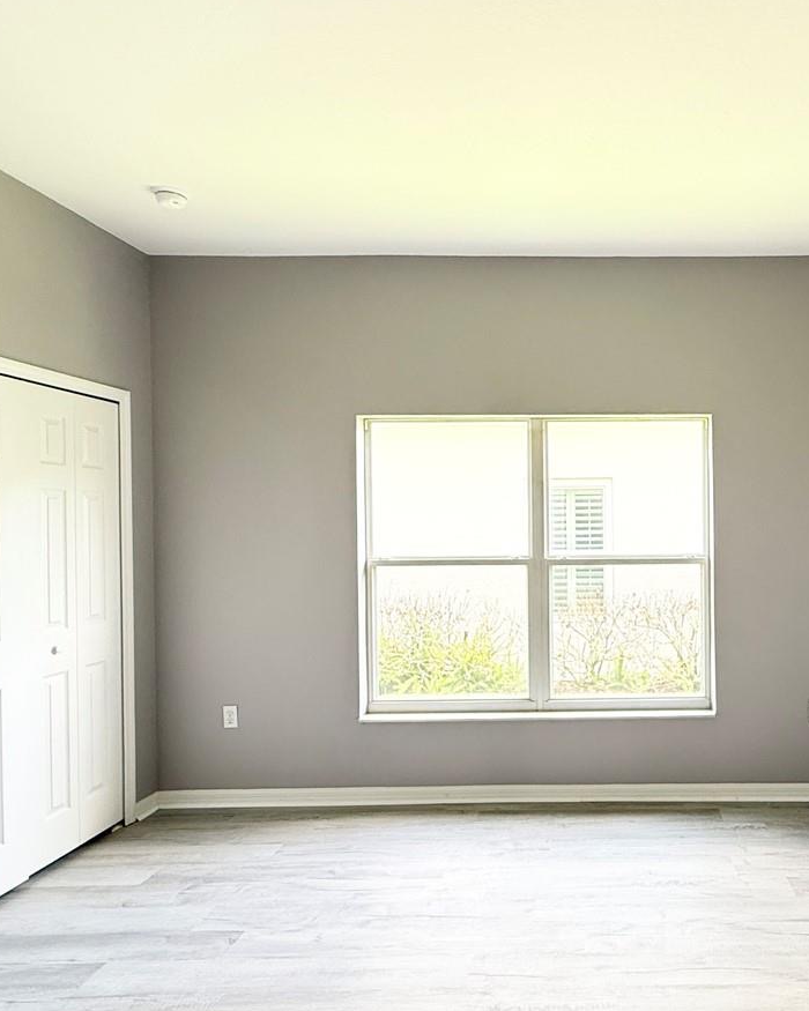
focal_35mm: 25
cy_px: 533
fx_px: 748
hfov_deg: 53.5
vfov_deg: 68.1
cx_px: 631
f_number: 2.2
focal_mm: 2.22
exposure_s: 1/99
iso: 250
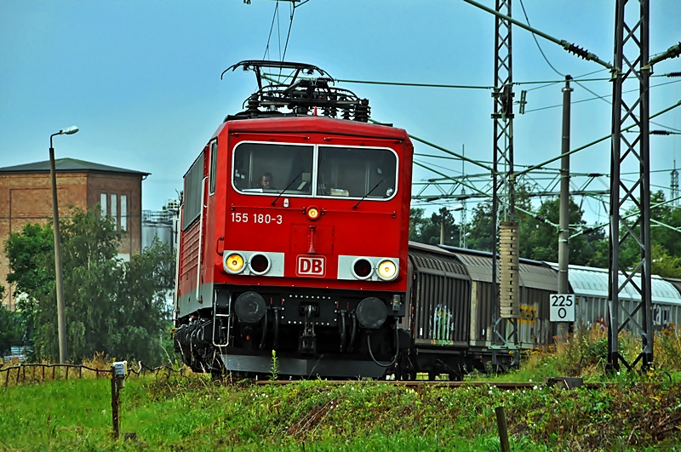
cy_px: 226
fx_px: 5667
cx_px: 340
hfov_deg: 6.9
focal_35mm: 300
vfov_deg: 4.6
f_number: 11
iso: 200
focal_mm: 200
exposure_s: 1/125
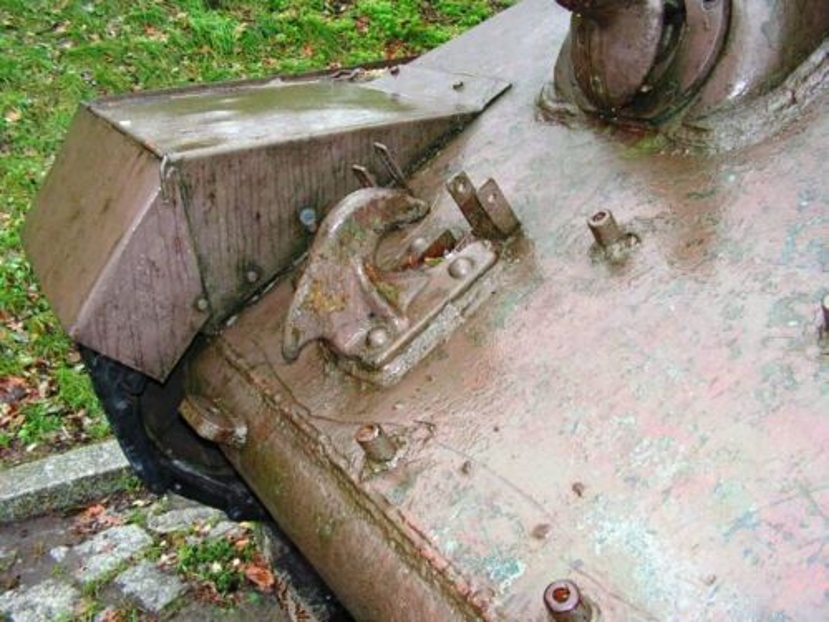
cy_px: 311
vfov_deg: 39.7
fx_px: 862
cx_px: 414
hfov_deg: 51.4
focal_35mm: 36
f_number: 3.2
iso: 160
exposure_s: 1/40
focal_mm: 6
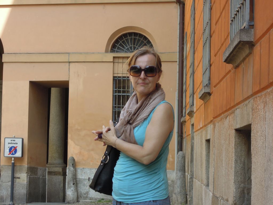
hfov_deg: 19.6
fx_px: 789
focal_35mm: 100
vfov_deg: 14.8
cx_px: 136
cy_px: 102
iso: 160
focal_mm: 17.9
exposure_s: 1/200
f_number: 4.9
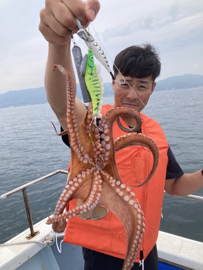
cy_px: 135
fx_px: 219
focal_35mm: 28
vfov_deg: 63.5
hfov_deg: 49.7
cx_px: 102
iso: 20
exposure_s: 1/842
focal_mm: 3.99
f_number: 1.8
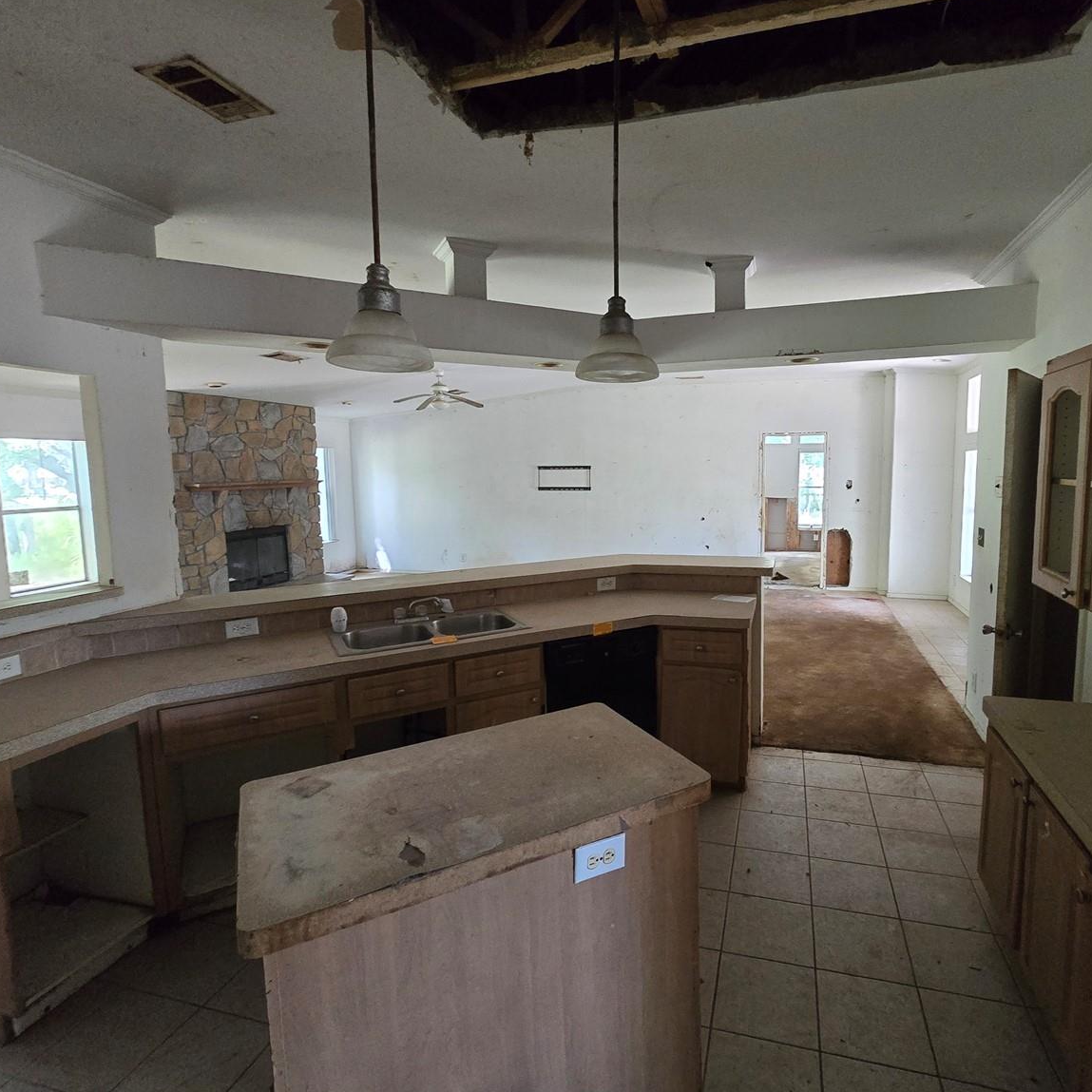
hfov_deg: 87.0
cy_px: 529
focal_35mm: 16
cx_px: 611
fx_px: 571
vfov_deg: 87.4
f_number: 2.2
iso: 800
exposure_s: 1/60
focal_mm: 2.2
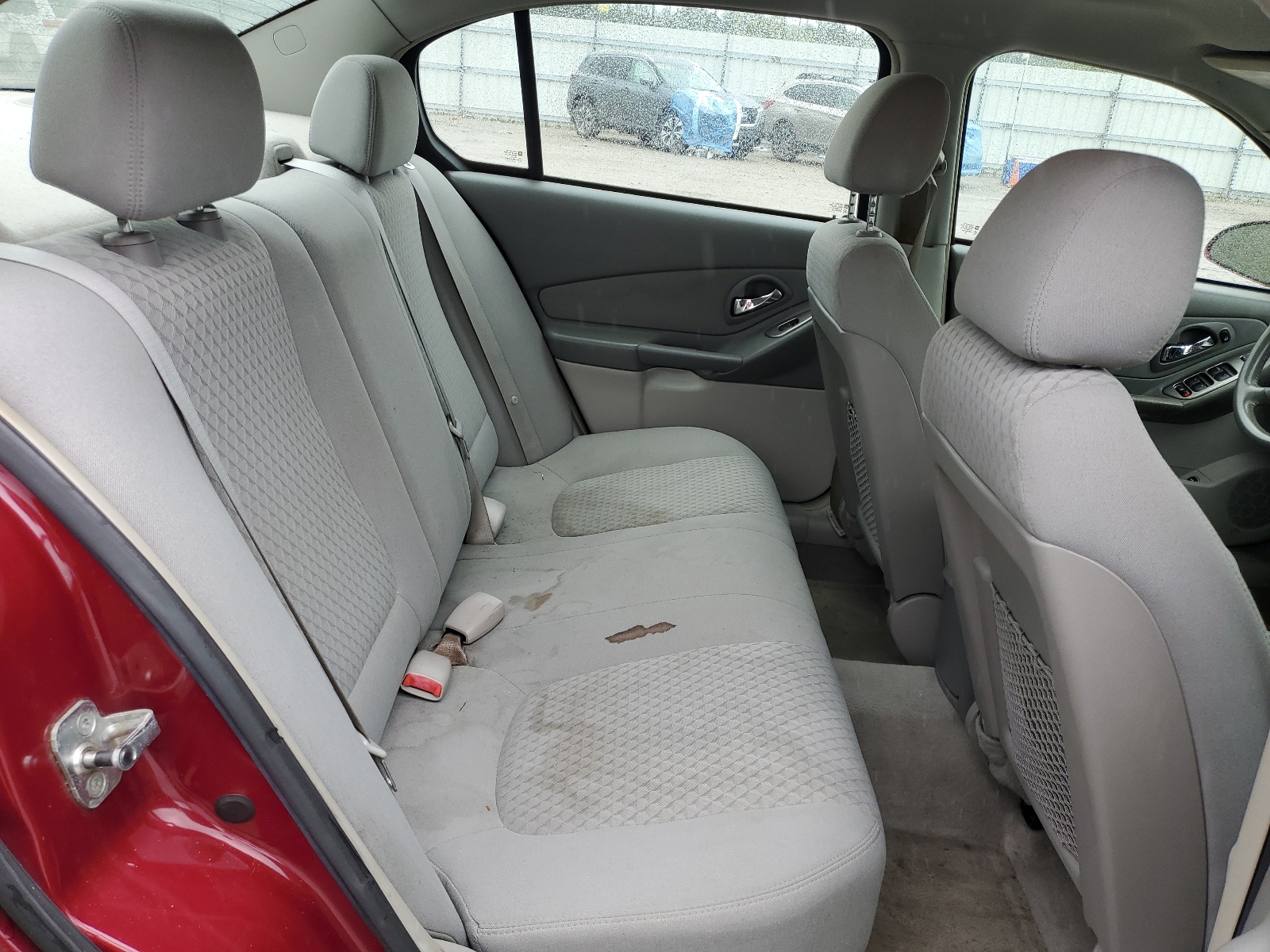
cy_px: 476
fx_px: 954
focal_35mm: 26
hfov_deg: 67.3
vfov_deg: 53.1
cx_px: 635
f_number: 1.5
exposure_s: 1/278
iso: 50
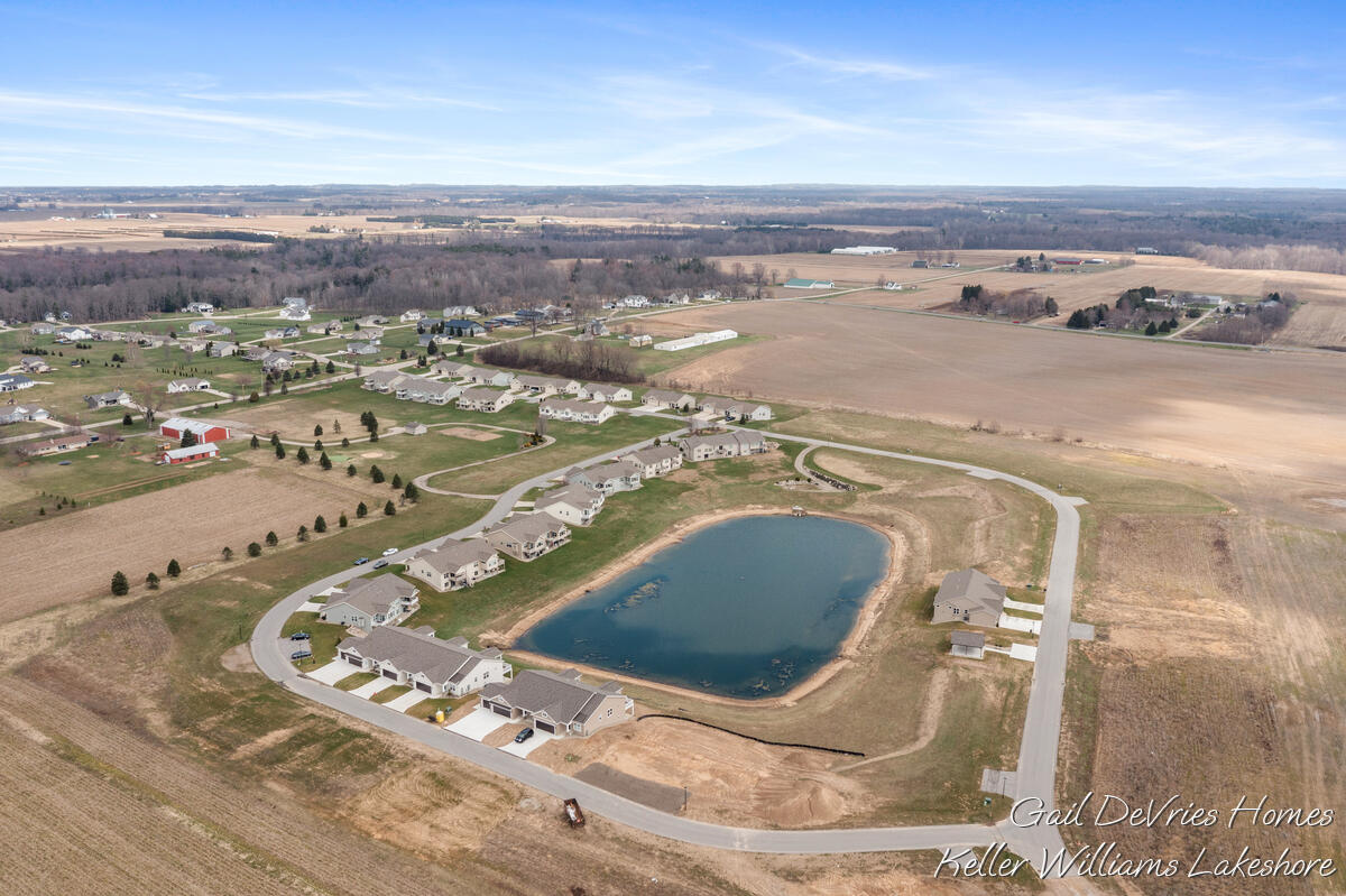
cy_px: 448
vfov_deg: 46.4
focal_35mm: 28
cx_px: 673
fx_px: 1046
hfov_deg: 65.5
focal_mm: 10.26
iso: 100
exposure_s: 1/320
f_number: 5.6
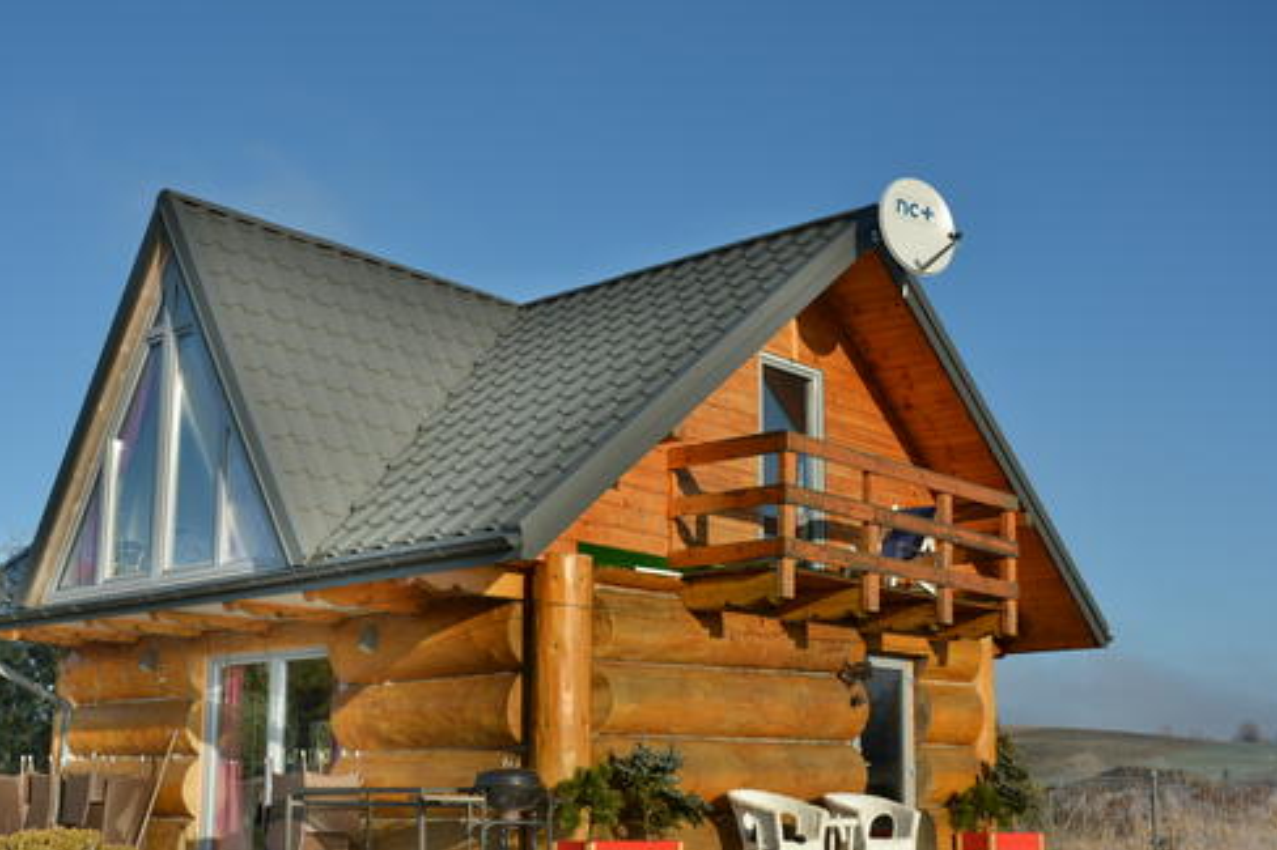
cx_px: 654
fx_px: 1560
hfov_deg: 44.5
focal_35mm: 44
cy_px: 537
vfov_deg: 30.4
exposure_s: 1/250
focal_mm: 22
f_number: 6.3
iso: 100
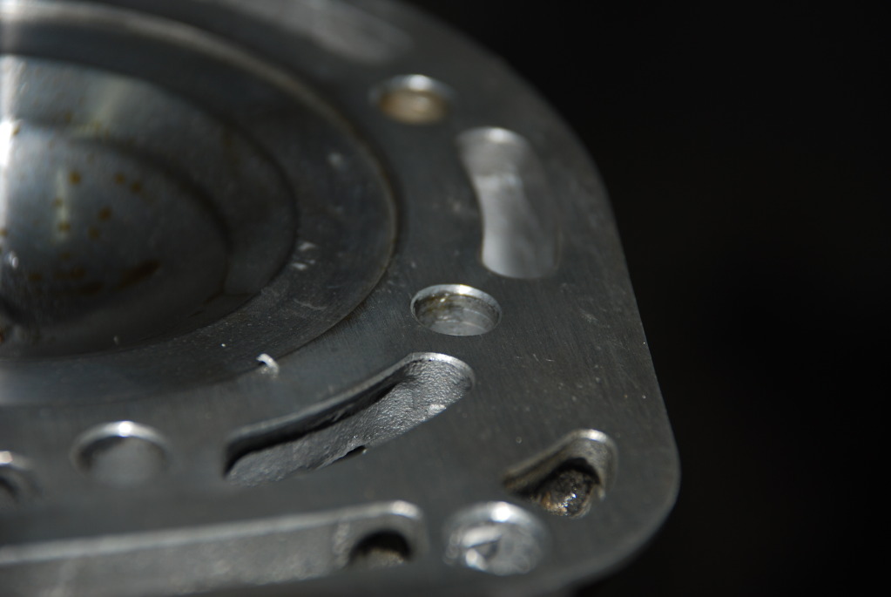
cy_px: 298
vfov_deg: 6.8
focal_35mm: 202
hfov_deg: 10.1
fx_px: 5018
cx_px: 446
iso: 100
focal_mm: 135
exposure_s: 1/125
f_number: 5.6
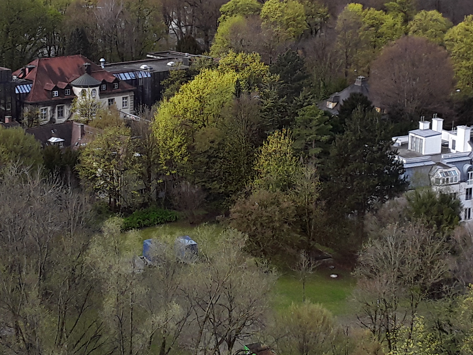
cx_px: 260
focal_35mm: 66
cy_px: 84
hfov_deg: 29.4
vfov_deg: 22.0
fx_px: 902
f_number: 1.9
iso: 40
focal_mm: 2.91
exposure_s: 1/901
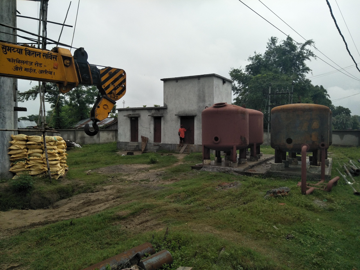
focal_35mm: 20
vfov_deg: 66.0
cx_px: 180
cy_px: 135
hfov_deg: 81.7
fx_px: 208
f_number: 2.2
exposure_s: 1/1347
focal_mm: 3.46
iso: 41
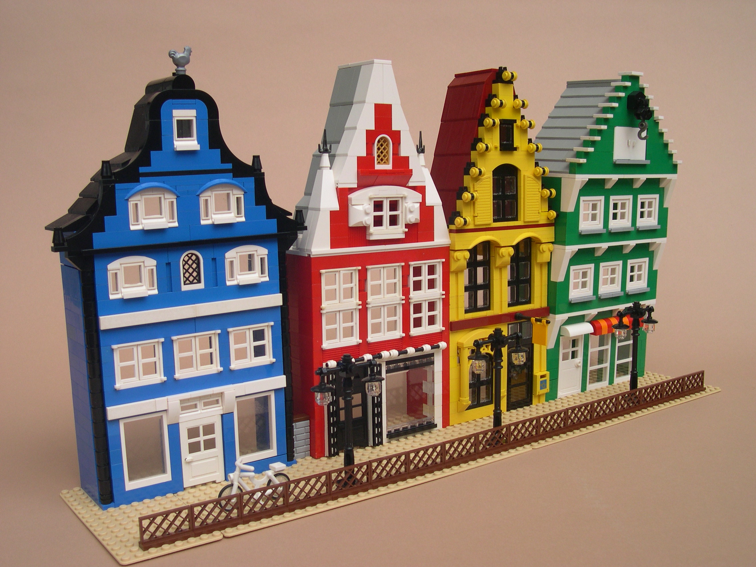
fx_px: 830
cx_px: 378
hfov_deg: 49.0
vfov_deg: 37.7
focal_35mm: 38
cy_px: 284
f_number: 7.6
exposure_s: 1/94.5
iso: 100
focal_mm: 8
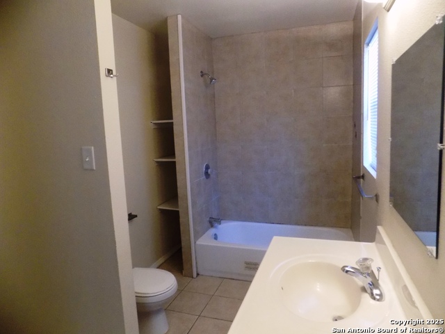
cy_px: 167
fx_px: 296
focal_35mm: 23
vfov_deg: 58.9
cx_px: 222
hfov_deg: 73.9
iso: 400
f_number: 3.1
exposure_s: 1/30
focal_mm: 4
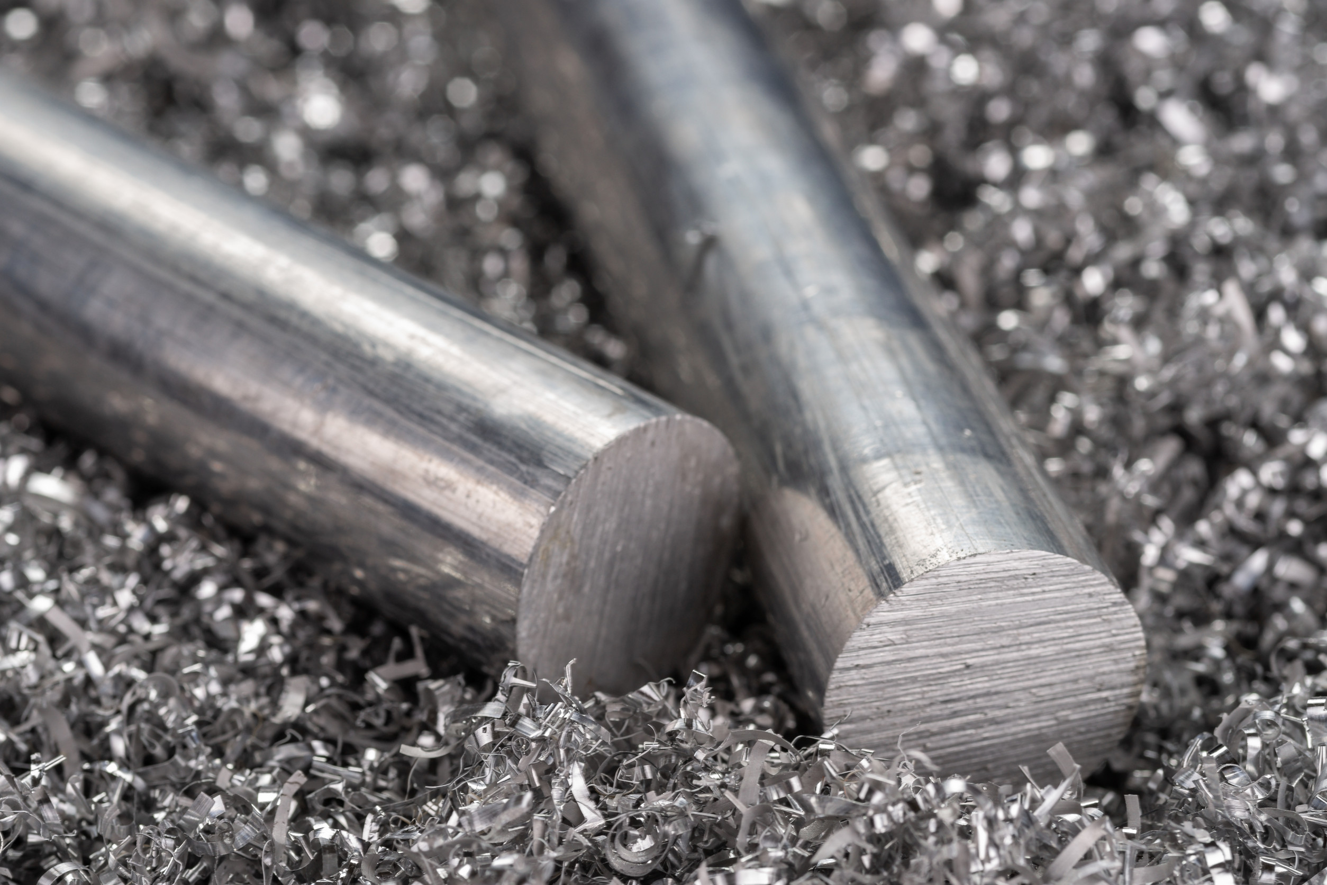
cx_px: 664
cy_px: 442
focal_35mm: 105
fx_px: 3870
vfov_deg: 13.0
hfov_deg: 19.5
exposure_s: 1/125
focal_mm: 105
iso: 100
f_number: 11
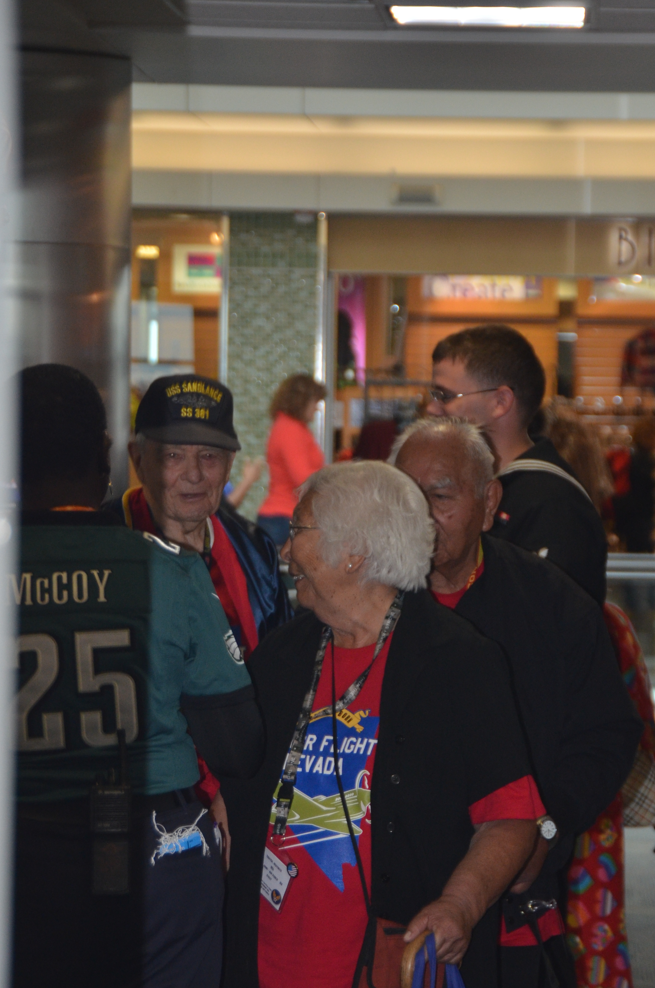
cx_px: 399
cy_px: 528
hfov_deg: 8.2
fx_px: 4551
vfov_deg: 12.4
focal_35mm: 166
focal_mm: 90
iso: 800
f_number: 5.3
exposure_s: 1/60
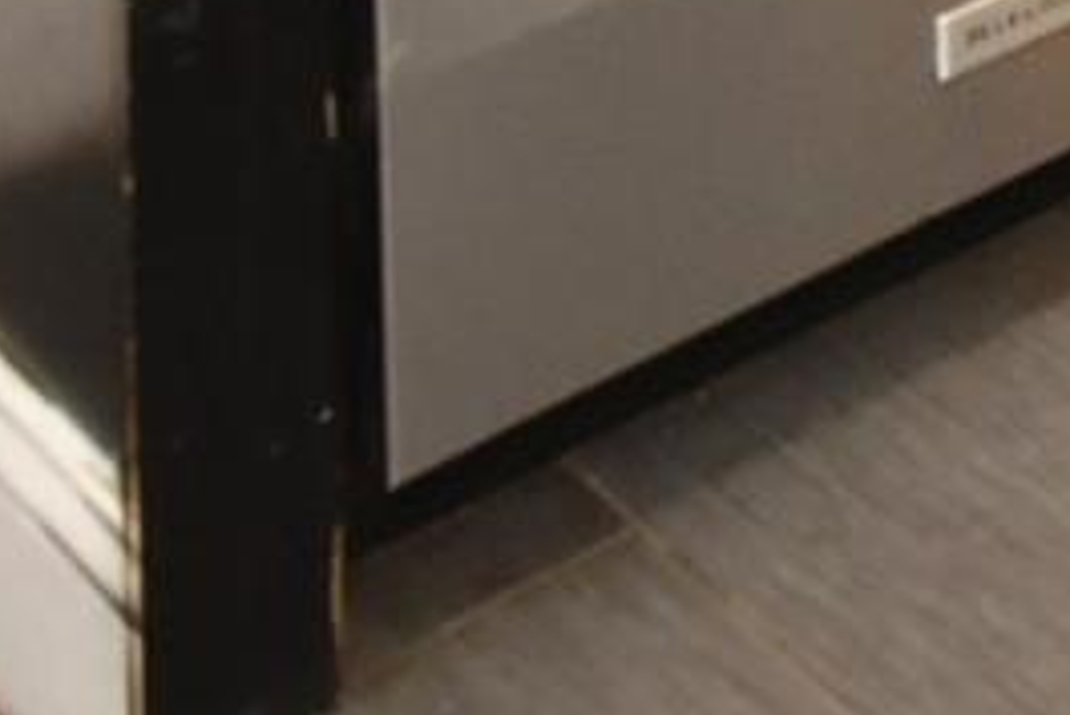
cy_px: -1951
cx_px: 2661
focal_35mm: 108
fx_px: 3212
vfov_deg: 8.4
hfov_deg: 13.3
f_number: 8
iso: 1600
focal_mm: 14
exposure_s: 1/20
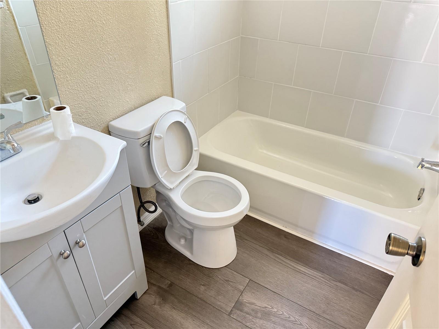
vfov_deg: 56.8
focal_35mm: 24
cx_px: 220
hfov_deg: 71.6
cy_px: 164
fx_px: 304
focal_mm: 6.76
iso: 640
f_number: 1.78
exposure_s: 1/60
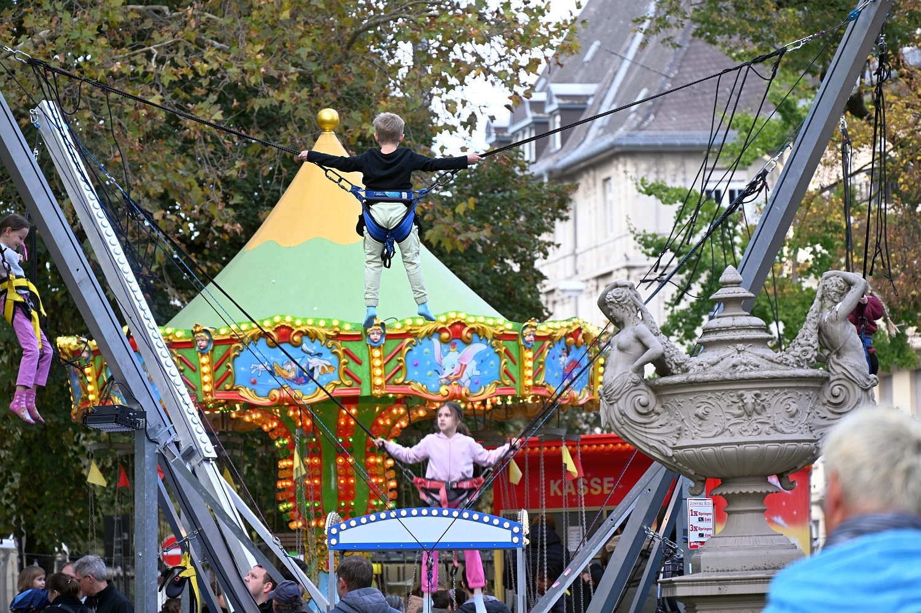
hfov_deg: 10.3
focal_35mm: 200
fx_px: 5113
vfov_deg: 6.9
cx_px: 460
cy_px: 306
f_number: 6.3
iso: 640
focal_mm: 200
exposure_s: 1/160
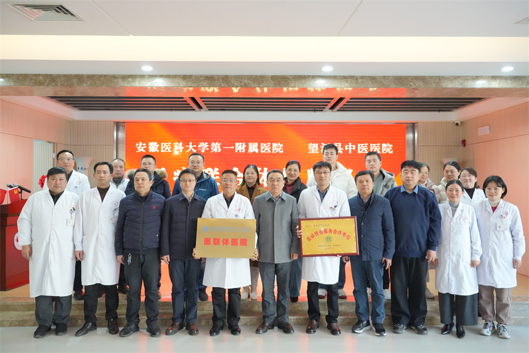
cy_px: 176
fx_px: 441
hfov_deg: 61.9
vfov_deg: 43.6
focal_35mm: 30
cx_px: 264
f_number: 6.3
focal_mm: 30
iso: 8000
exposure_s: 1/200
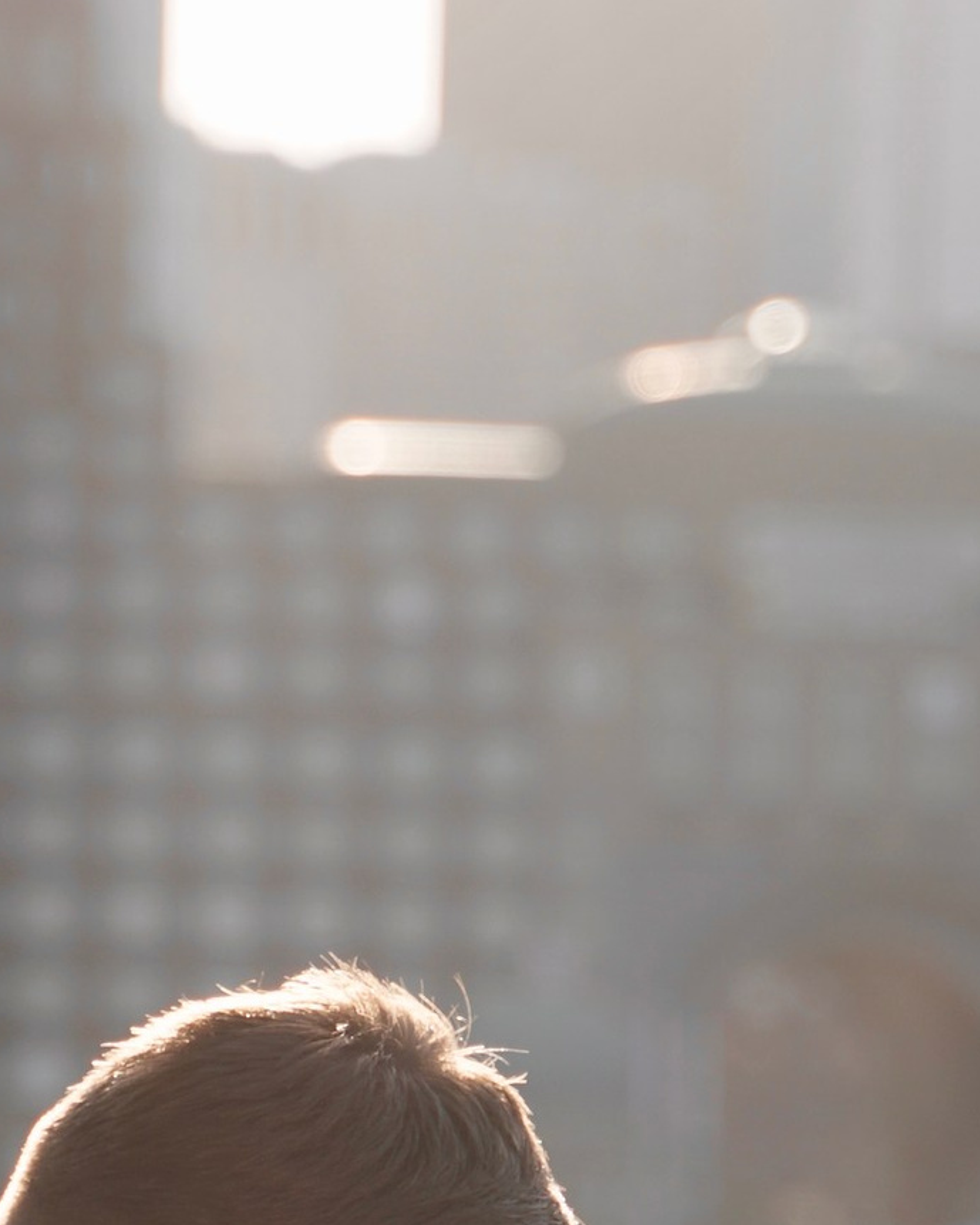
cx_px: 272
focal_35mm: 251
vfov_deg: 7.6
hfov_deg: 6.2
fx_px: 9098
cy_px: 1444
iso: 100
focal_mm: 60
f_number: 2.8
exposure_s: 1/1250
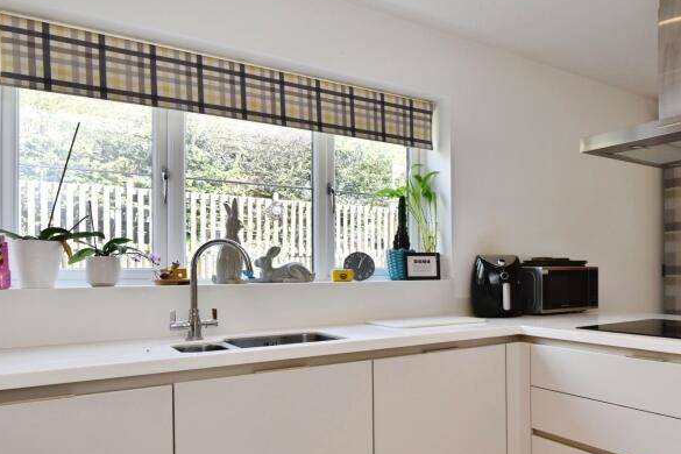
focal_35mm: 28
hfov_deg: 59.9
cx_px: 552
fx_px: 530
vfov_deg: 45.6
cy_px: 306
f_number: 7.1
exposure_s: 1/60
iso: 400
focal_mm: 16
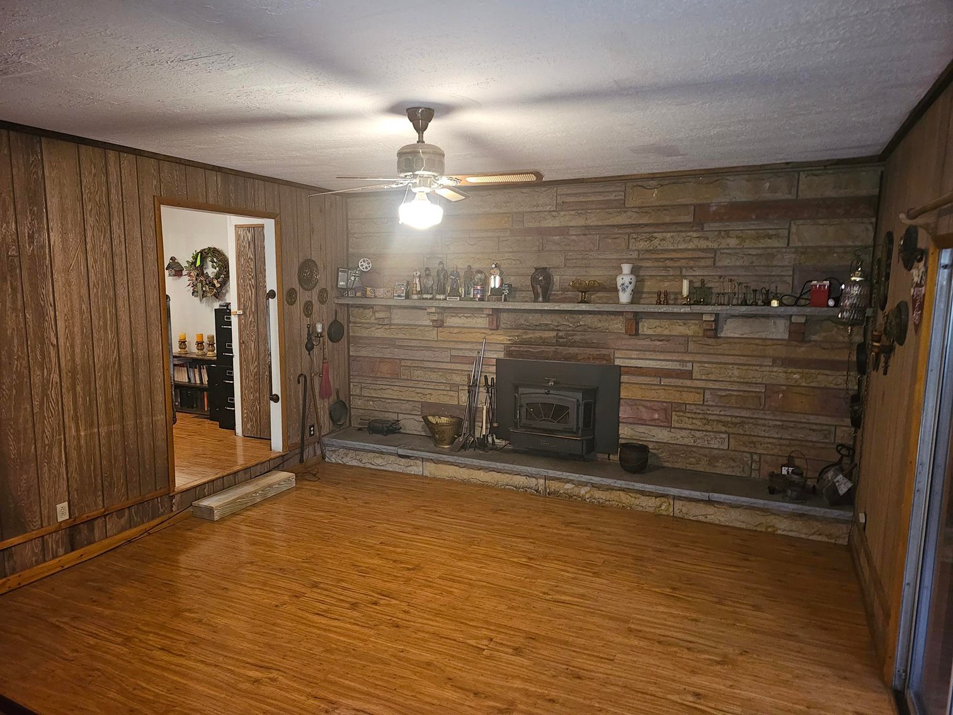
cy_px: 358
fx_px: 633
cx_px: 476
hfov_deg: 73.9
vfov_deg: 58.9
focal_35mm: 23
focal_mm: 6.3
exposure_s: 1/9.99
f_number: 1.7
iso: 200
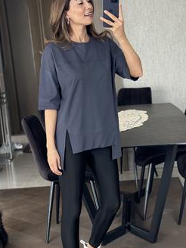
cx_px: 79
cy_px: 143
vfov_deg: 26.3
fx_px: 530
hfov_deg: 19.9
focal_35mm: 74
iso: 320
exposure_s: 1/40
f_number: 1.78
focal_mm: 6.86
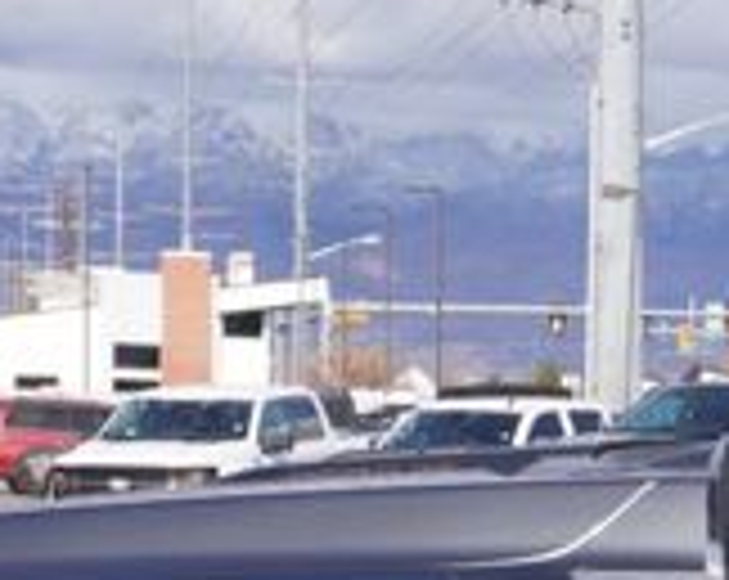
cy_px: 1021
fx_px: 4609
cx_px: 1467
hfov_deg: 8.6
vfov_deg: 7.0
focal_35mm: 214
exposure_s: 1/200
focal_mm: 24
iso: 100
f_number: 8
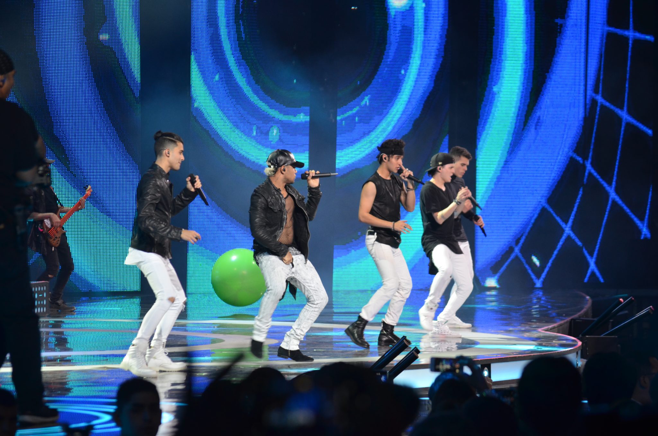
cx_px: 329
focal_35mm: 180
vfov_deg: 7.6
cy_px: 218
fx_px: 3283
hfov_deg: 11.4
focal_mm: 120
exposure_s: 1/125
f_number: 4.8
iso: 800
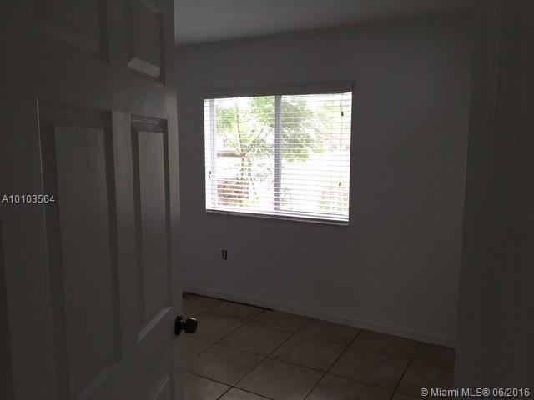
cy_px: 200
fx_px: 447
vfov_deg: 48.2
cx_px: 267
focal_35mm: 29
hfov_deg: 61.7
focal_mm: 4.15
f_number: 2.2
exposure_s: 1/30
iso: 64
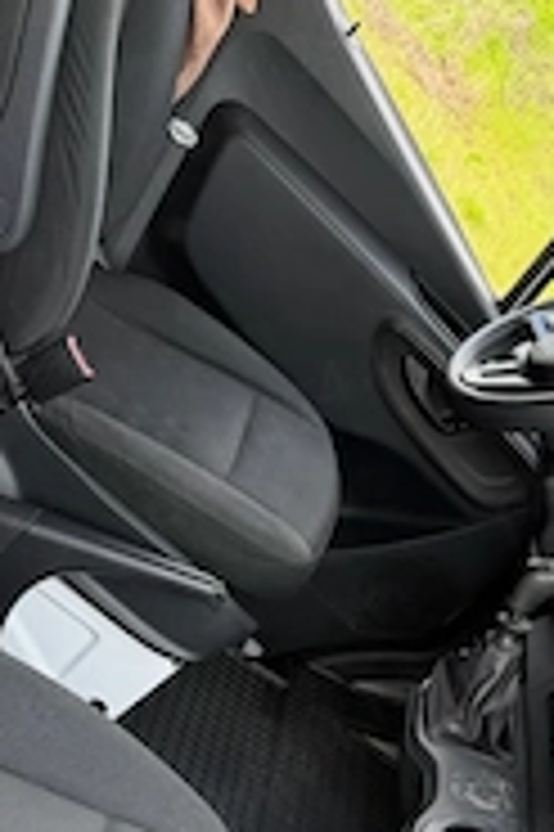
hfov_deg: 24.9
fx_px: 1249
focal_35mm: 54
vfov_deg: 33.8
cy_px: 828
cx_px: 374
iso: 80
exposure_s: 1/230
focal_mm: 6.76
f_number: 1.78
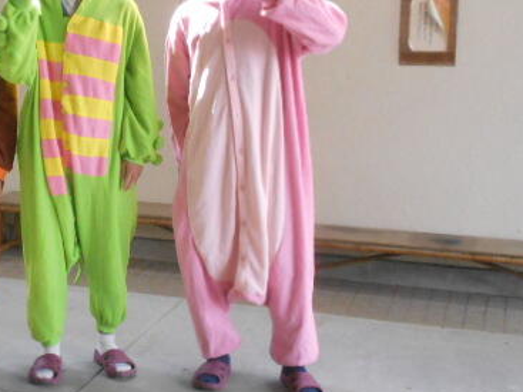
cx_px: 127
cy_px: 160
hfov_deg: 28.1
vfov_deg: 21.6
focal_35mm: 68
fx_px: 1027
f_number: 3.9
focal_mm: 6.7
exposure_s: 1/250
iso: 720
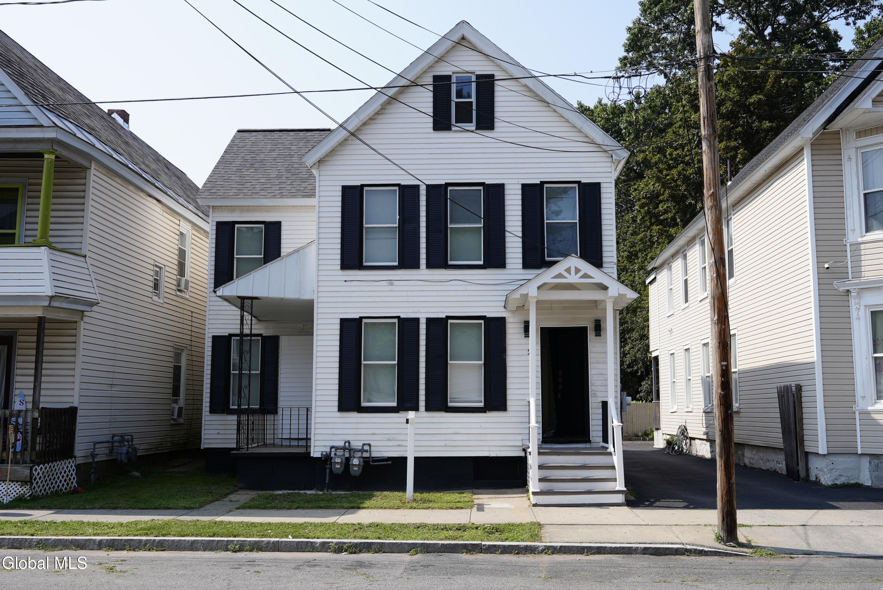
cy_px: 295
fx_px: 810
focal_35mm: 33
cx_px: 442
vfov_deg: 40.0
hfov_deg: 57.2
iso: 80
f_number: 9
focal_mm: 33
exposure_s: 1/125
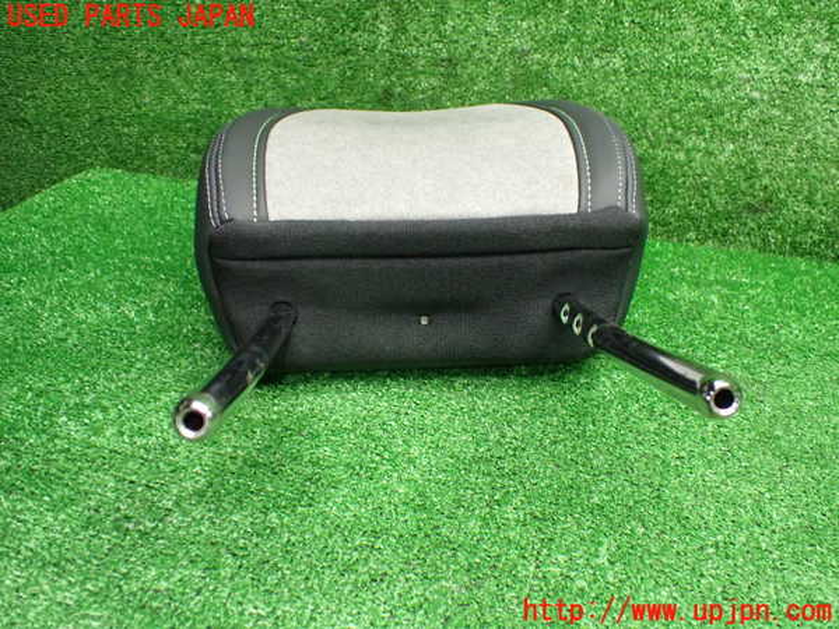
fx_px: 727
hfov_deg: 60.0
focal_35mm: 30
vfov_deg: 46.8
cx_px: 420
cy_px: 314
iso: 800
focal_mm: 5.4
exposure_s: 1/80
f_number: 2.3
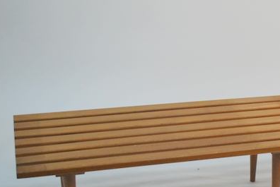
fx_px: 755
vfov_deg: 14.1
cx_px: 256
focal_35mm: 97
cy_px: 98
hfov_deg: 20.5
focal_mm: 32
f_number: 5
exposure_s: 1/30
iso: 320
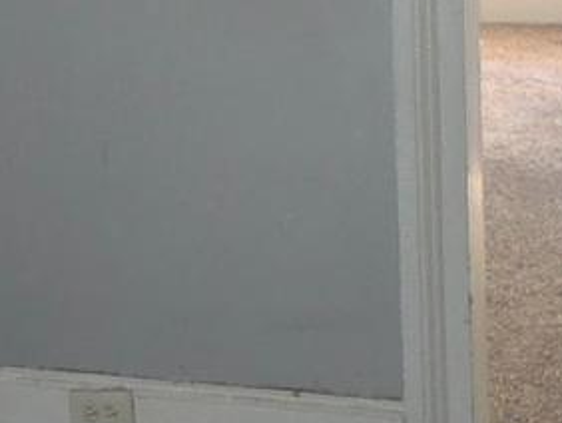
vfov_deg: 8.9
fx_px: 2714
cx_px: 207
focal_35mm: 167
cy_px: 30
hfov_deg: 11.8
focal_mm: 6.3
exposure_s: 1/15
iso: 125
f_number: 1.7
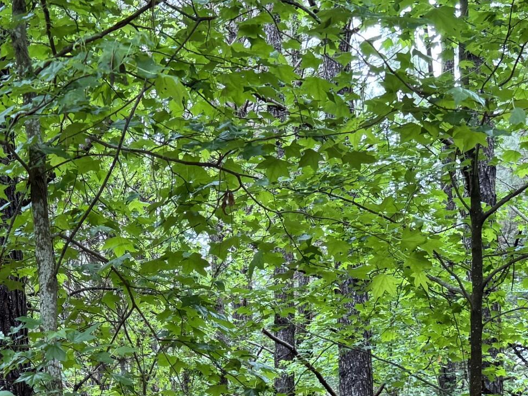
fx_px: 1129
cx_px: 54
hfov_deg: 25.5
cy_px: 589
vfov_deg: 17.9
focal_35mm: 74
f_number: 1.78
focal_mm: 6.76
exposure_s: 1/121
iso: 100
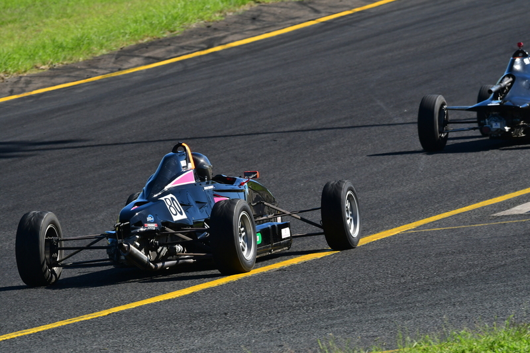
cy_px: 176
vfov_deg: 3.2
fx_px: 6402
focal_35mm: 435
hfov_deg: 4.7
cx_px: 265
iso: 500
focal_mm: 290
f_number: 11
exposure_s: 1/640
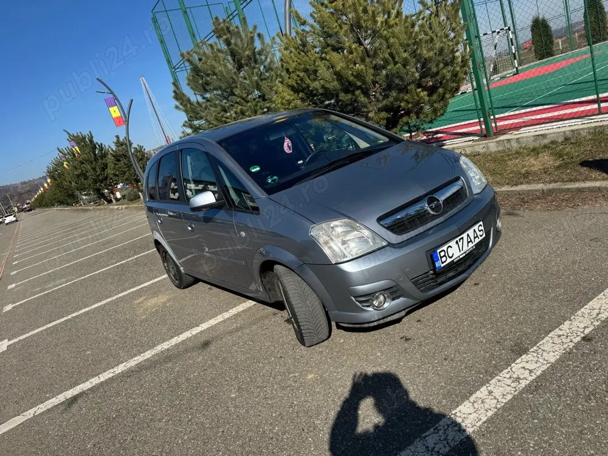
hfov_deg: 71.6
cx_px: 304
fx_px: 422
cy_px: 228
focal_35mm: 24
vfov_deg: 56.8
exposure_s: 1/5348
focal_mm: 6.76
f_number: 1.78
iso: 80
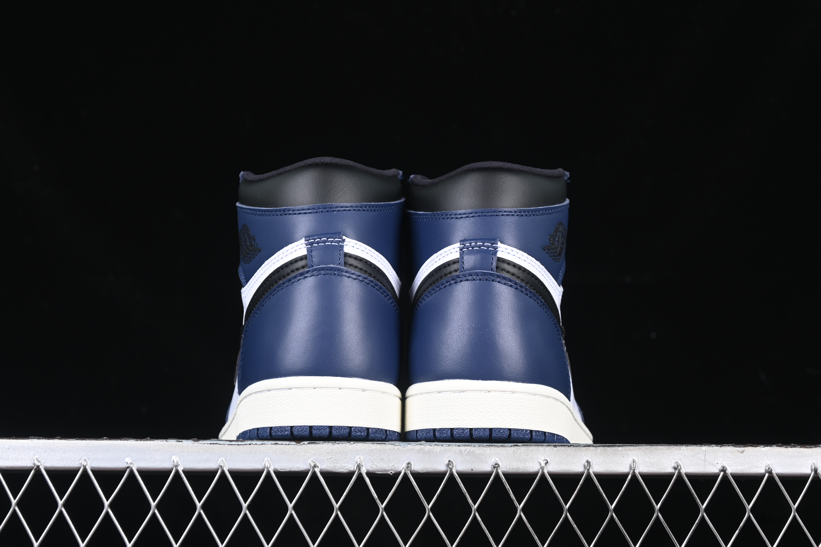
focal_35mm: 75
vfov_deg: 18.2
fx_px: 1710
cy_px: 274
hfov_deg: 27.0
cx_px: 410
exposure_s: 1/60
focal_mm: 50
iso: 160
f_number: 6.3
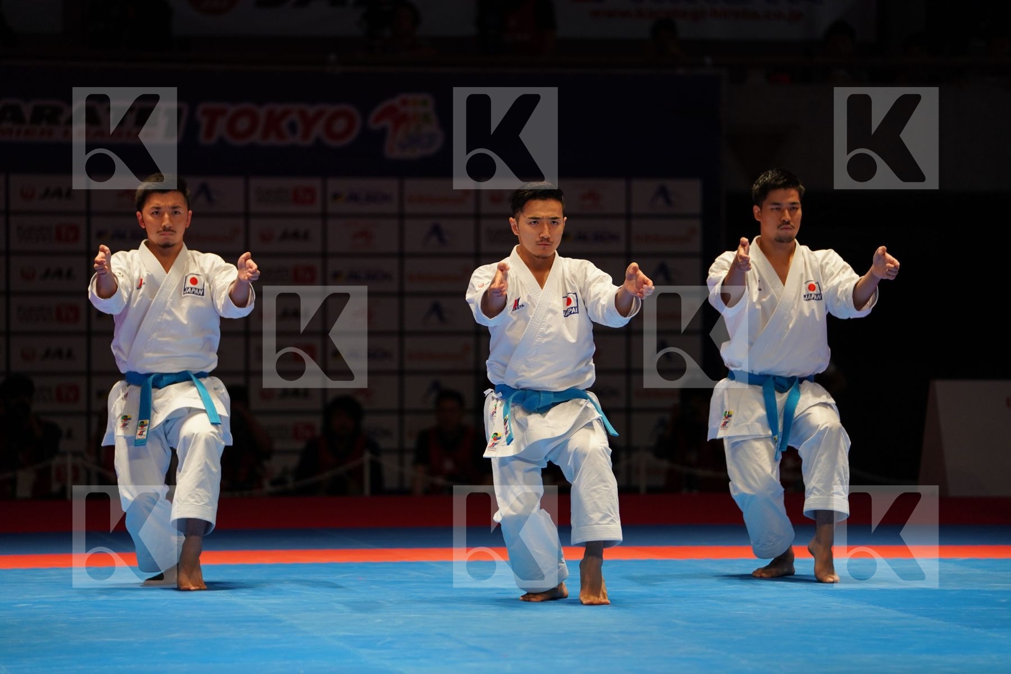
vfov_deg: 9.0
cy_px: 337
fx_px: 4268
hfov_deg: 13.5
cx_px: 506
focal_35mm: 152
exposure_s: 1/500
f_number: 2.8
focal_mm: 152
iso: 800
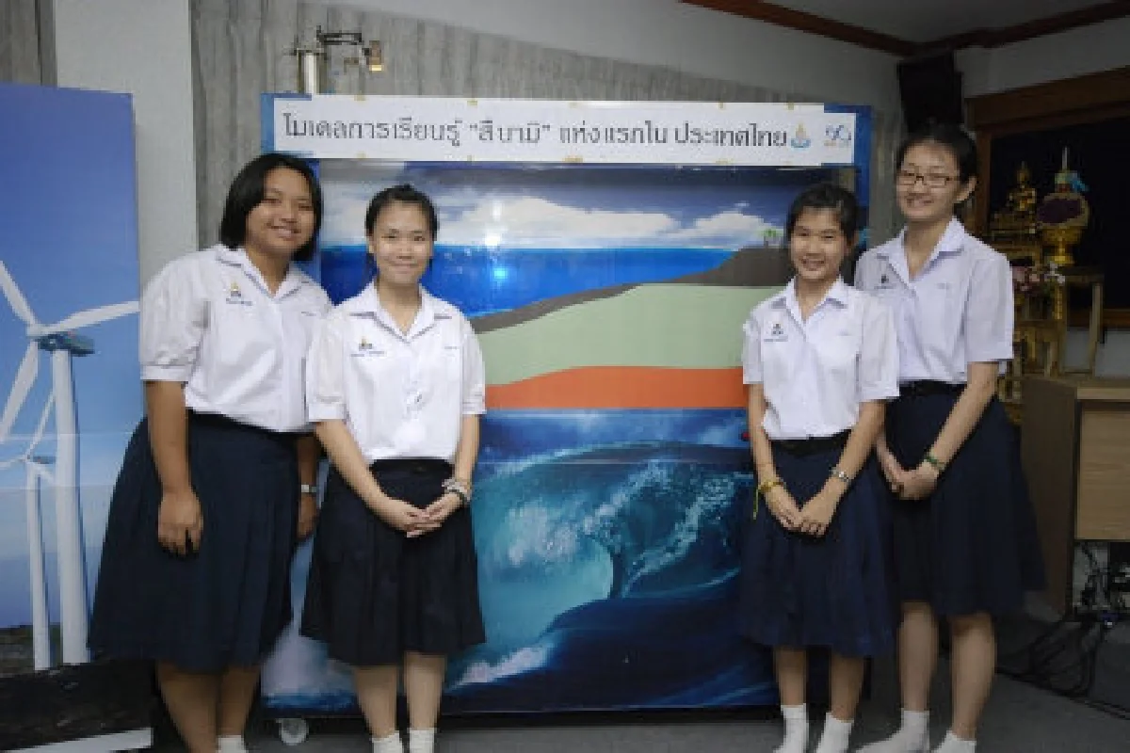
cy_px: 376
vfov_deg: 43.6
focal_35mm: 30
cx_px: 565
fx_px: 942
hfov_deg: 61.9
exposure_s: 1/50
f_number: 5.6
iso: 800
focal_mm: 20
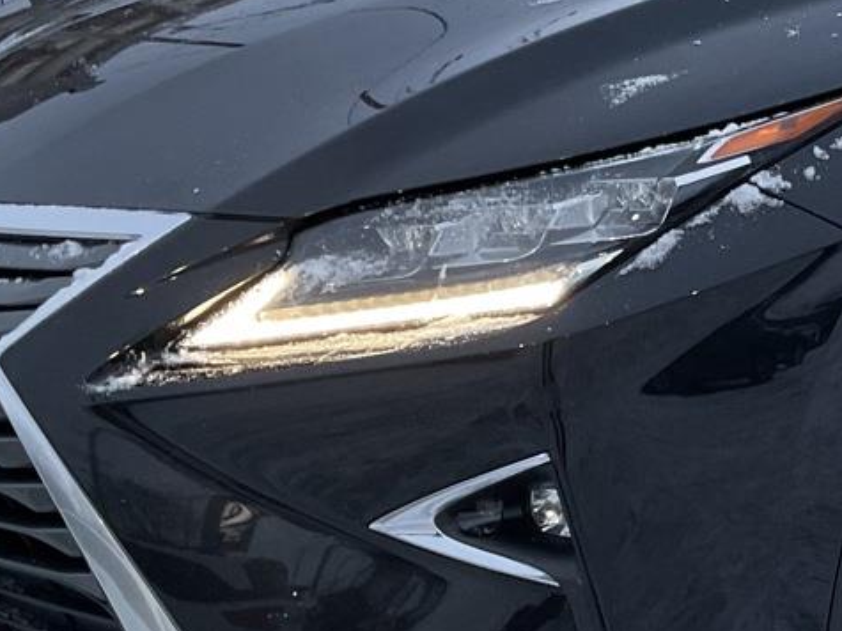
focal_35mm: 88
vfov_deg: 16.8
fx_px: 2140
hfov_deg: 21.5
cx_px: 830
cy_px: 266
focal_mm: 3
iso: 64
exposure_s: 1/60
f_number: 1.8
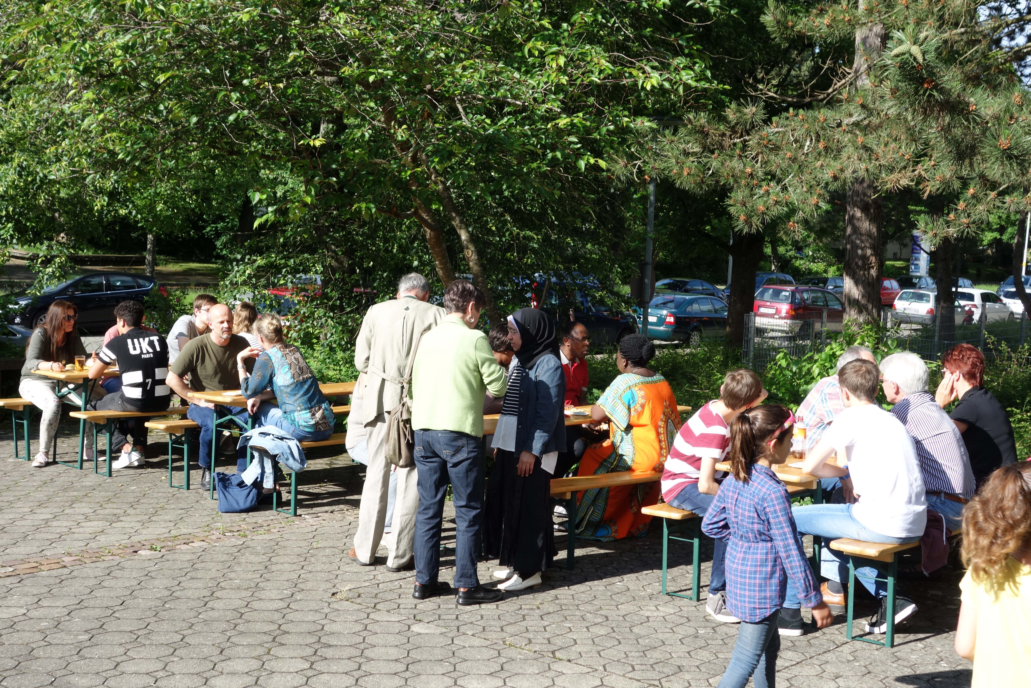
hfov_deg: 42.7
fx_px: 1317
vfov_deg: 29.2
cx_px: 516
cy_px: 344
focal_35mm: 46
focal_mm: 16.99
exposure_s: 1/250
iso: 160
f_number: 5.6
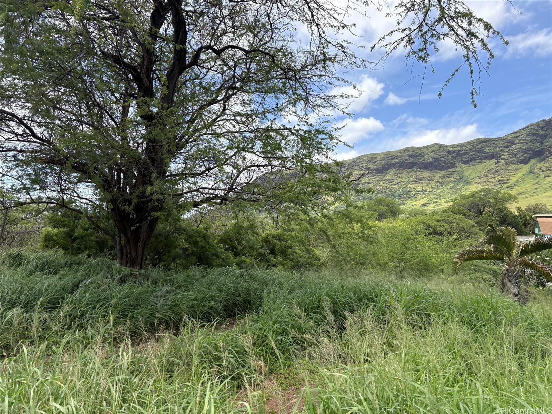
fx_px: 415
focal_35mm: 26
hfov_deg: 67.3
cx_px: 276
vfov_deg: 53.1
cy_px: 207
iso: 50
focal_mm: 5.96
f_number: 1.6
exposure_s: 1/1901
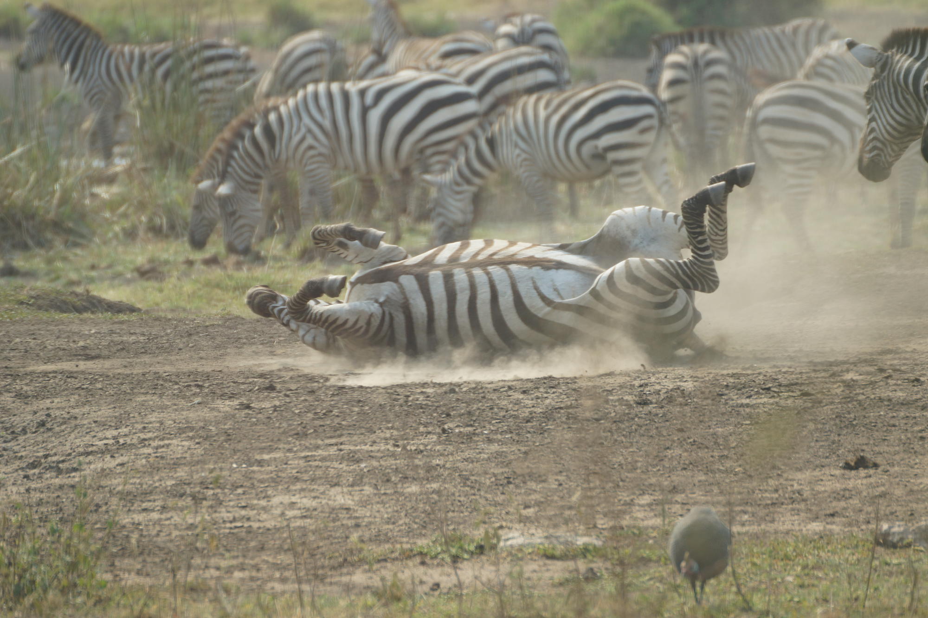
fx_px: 11598
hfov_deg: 4.6
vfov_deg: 3.1
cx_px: 464
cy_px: 309
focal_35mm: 450
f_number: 5.6
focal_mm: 300
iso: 200
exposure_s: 1/500
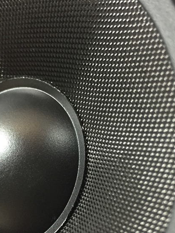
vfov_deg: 35.3
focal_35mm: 54
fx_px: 364
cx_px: 77
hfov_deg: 27.0
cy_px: 149
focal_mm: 4.15
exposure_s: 1/33
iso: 250
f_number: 2.2
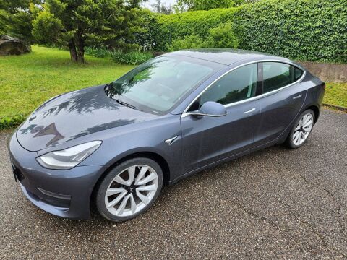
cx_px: 174
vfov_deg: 58.9
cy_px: 130
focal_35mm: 23
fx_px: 231
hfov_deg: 73.9
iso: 32
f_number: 1.8
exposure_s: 1/180
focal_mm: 5.4
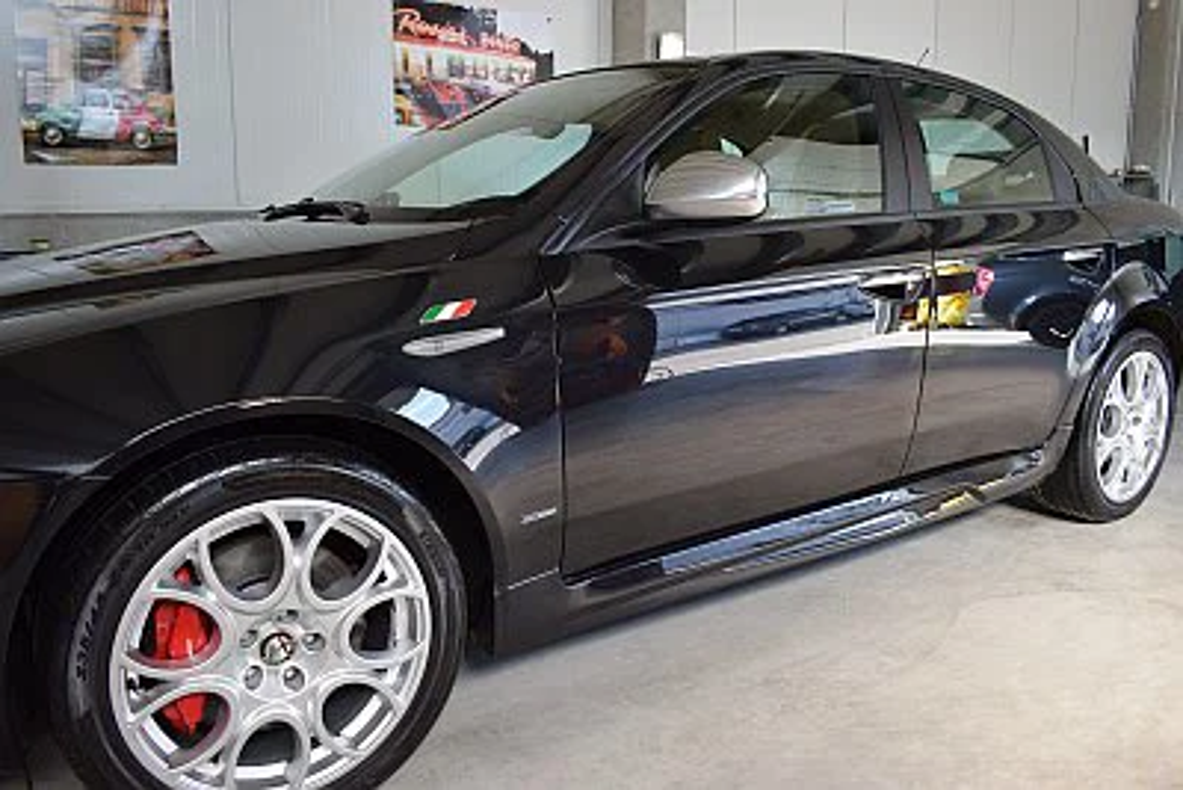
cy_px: 395
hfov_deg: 67.4
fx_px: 888
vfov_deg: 48.0
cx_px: 592
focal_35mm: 27
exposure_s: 1/100
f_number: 5
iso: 400
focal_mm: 18
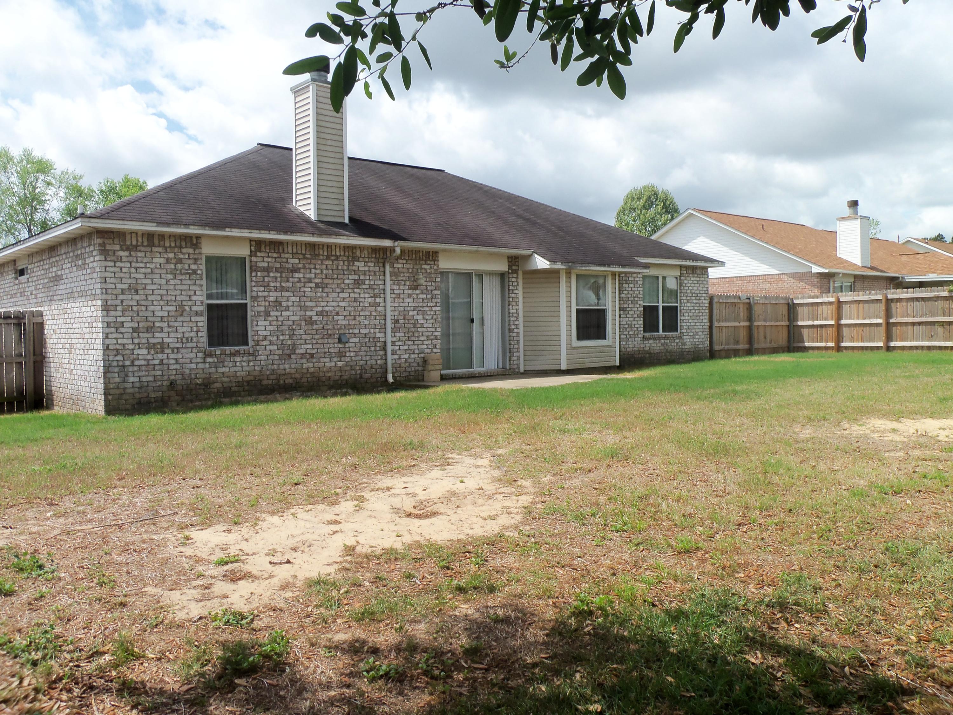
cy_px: 358
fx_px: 798
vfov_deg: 48.2
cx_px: 476
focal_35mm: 29
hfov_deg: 61.7
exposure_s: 1/160
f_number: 8.6
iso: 80
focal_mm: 5.2
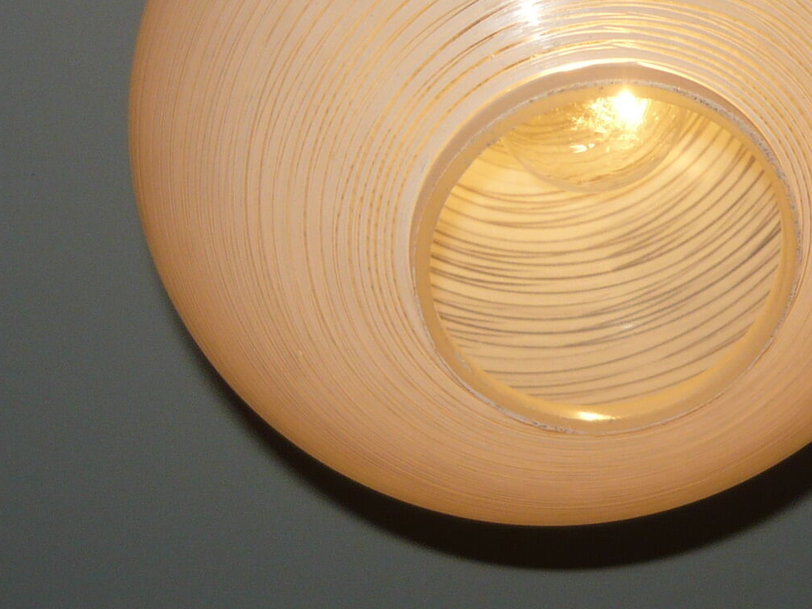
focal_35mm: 93
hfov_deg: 20.9
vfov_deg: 15.8
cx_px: 609
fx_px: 2181
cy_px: 173
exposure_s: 1/640
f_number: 2.9
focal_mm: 6
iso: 100
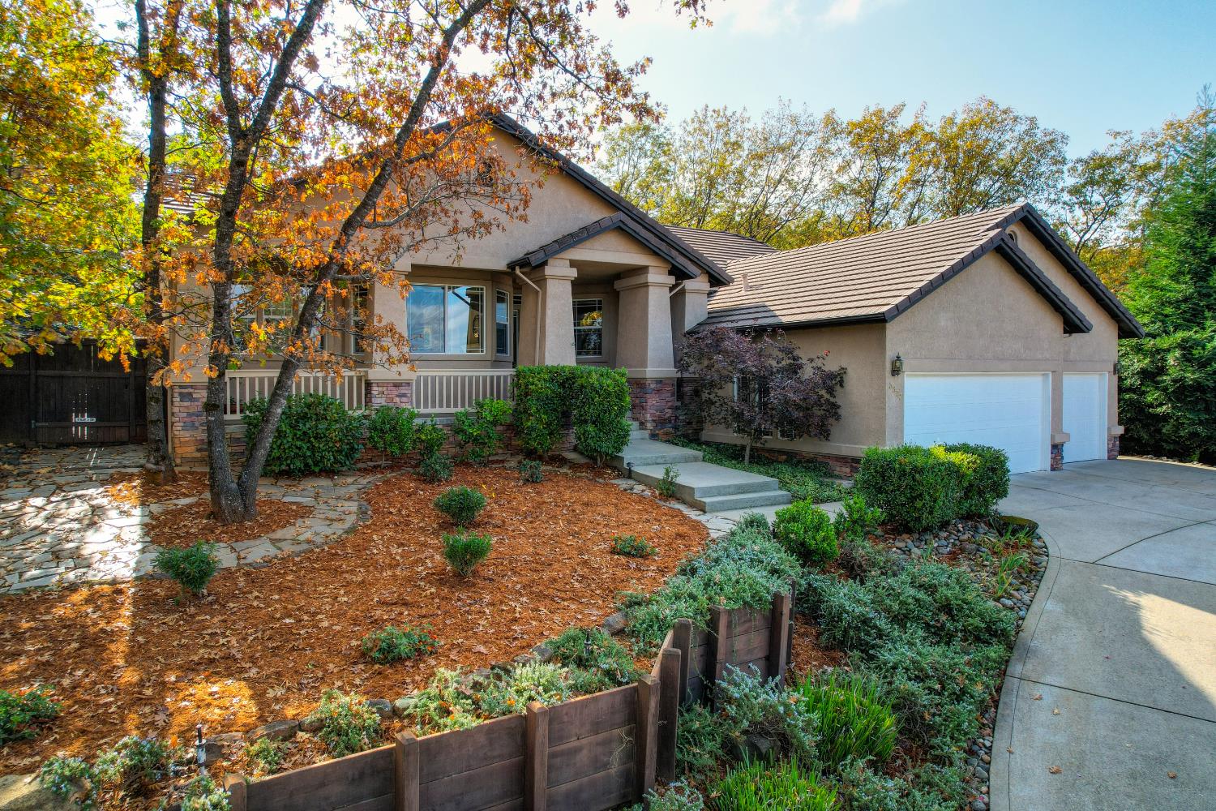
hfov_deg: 78.6
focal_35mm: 22
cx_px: 608
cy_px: 406
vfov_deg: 57.2
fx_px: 743
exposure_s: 1/730
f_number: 2.8
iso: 100
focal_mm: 8.38
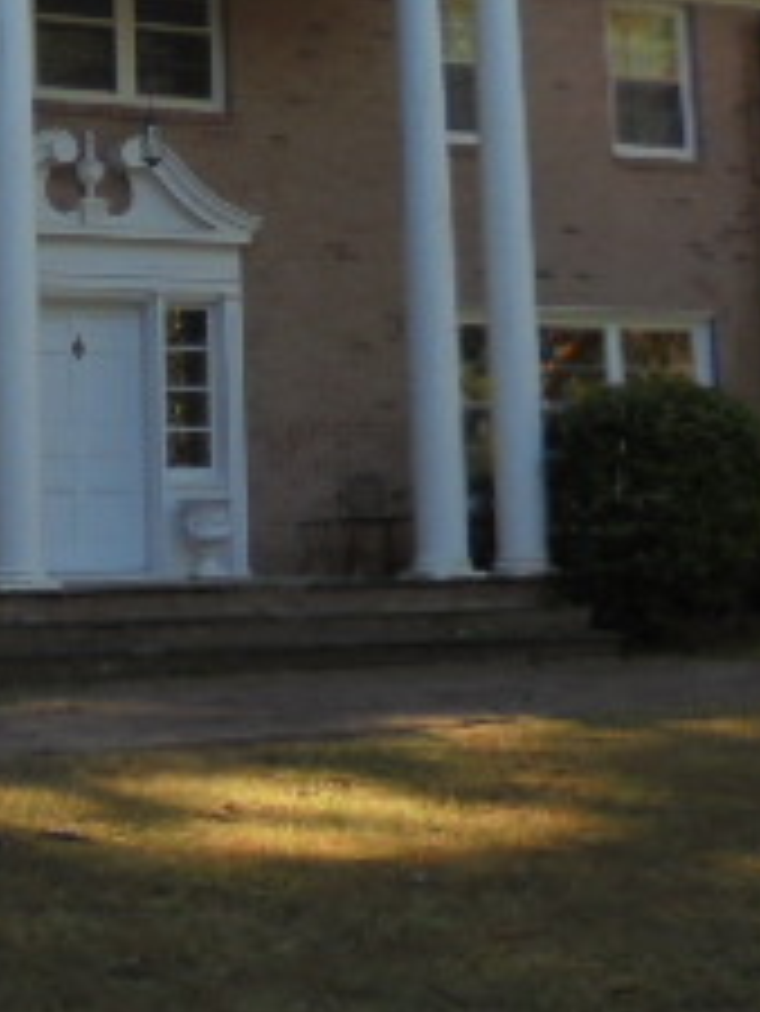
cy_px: 198
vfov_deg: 25.8
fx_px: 2164
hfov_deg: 19.4
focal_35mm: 74
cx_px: 31
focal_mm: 4.6
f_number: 3.5
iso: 100
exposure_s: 1/250
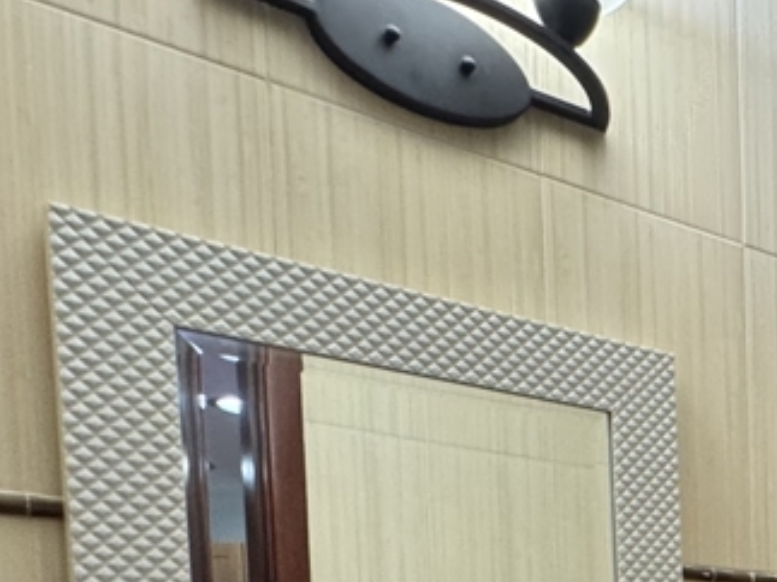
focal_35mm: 52
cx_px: 1042
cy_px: 796
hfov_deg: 29.0
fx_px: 1167
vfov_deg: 23.9
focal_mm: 2.22
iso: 250
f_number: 2.2
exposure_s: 1/60
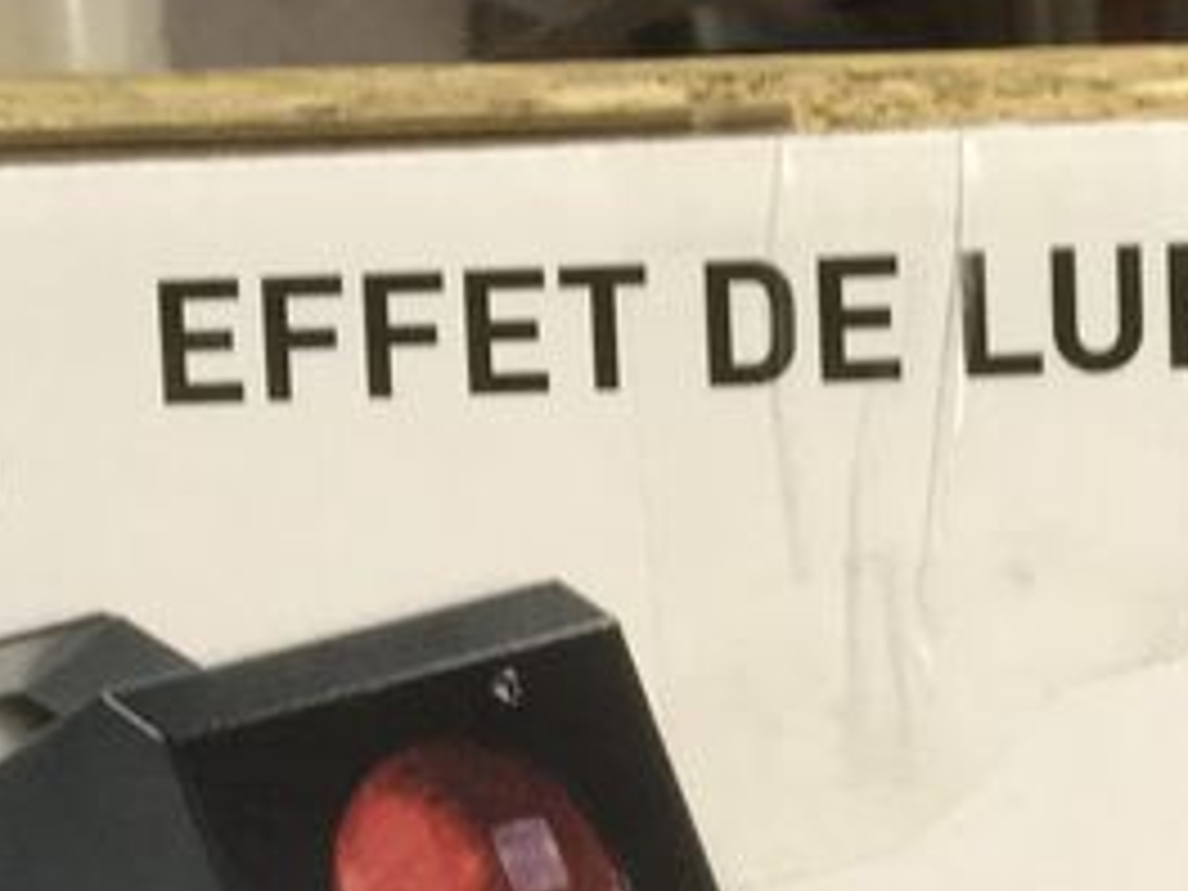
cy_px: 1534
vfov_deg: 12.4
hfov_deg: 17.7
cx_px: 1017
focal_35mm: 110
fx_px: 3775
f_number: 2.2
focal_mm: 4.15
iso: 200
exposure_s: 1/33
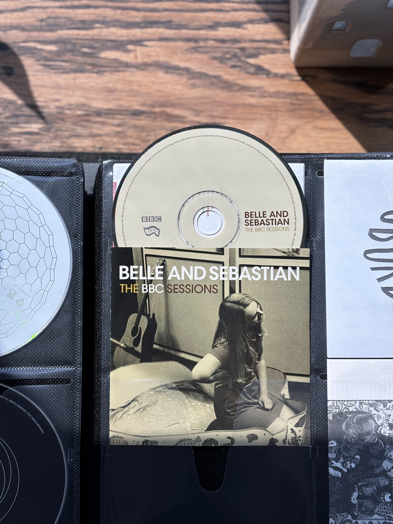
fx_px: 787
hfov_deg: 28.0
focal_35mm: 52
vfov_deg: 36.8
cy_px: 262
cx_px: 196
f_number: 1.6
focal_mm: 5.96
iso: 32
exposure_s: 1/903
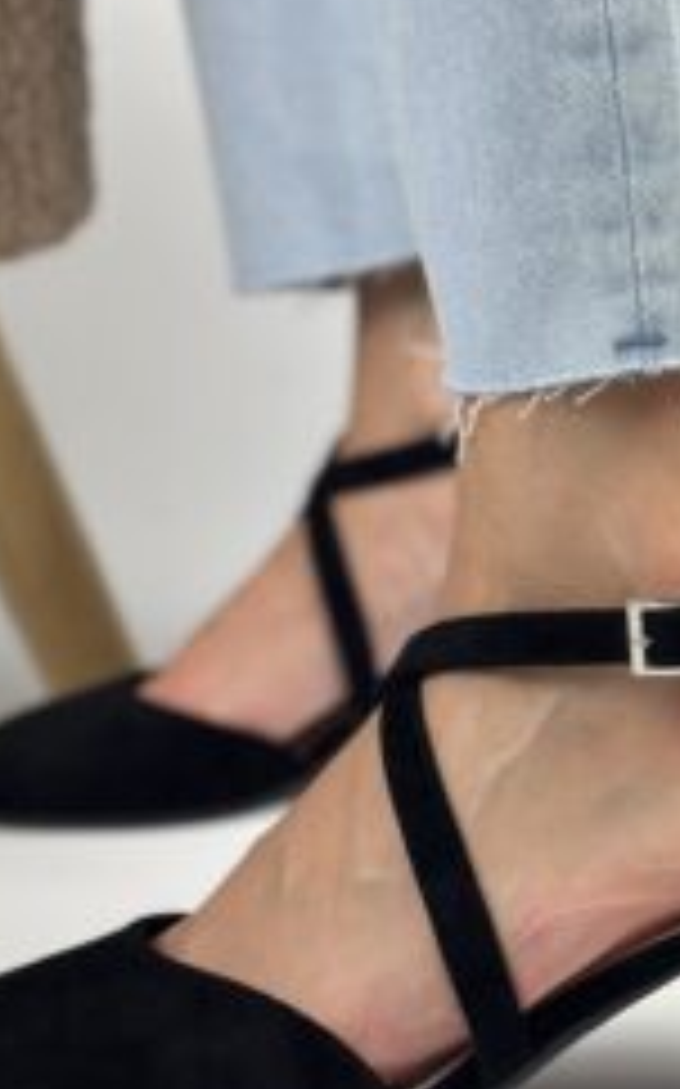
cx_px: 437
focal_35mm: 84
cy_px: 468
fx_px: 2494
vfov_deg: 24.6
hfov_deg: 15.5
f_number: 1.78
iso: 80
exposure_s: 1/1085
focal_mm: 6.86
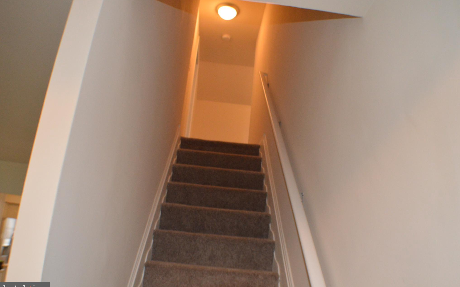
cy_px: 145
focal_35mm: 37
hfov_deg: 52.7
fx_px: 464
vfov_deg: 34.4
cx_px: 232
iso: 2000
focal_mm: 24
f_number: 4
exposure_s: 1/60
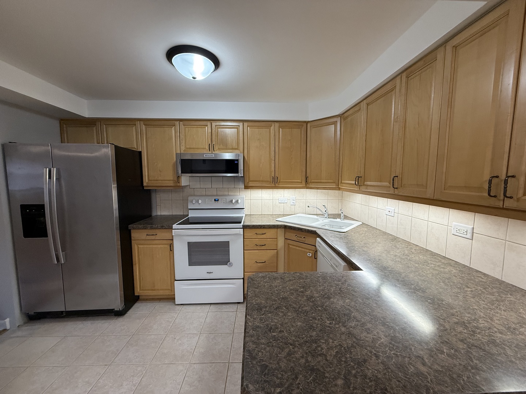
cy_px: 197
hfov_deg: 102.1
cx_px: 263
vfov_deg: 85.7
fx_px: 213
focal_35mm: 14
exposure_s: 1/120
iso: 250
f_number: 2.2
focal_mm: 2.22
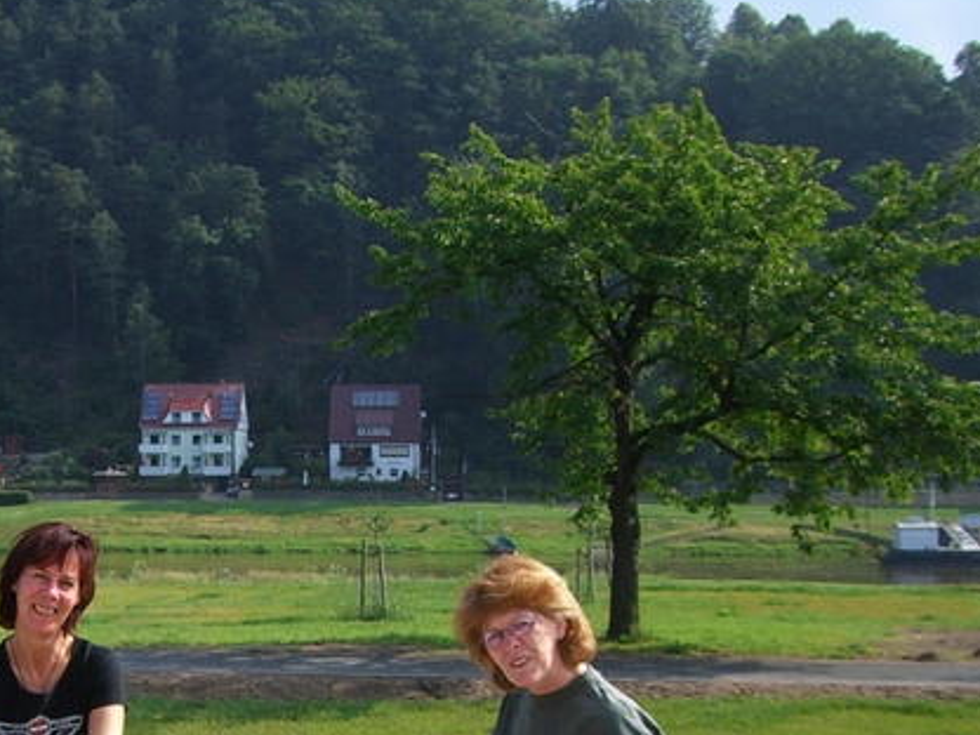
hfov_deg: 26.2
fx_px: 2067
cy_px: 671
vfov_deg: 19.8
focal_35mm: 73
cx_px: 205
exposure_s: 1/400
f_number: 4.3
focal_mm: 6.2
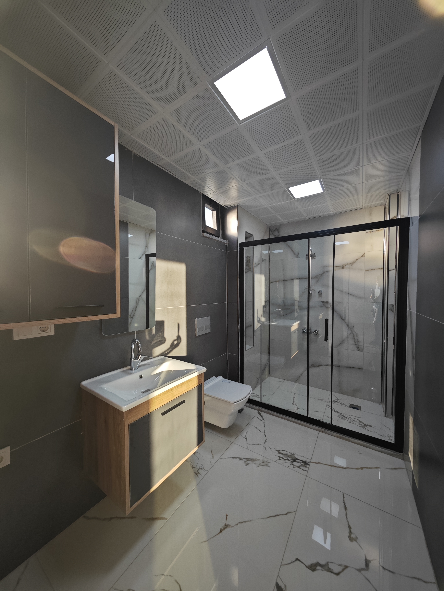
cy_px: 296
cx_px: 222
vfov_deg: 110.5
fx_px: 205
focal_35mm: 12
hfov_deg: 94.5
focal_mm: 2.03
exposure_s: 1/142
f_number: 1.8
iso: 250
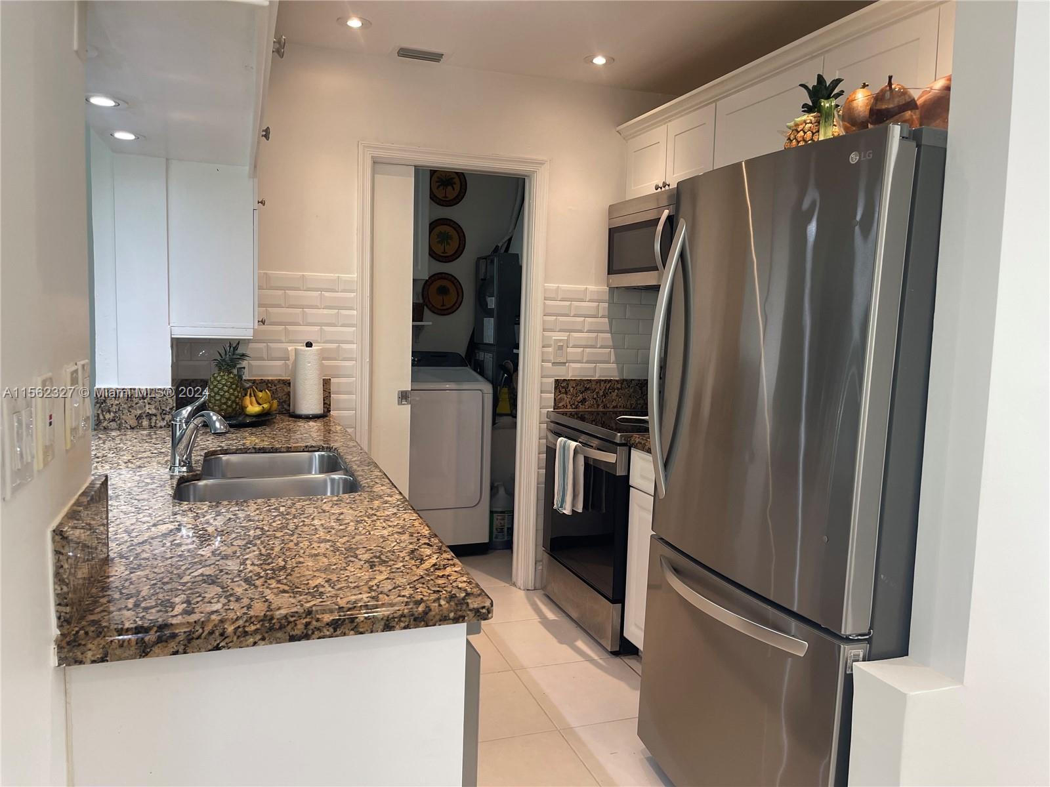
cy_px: 394
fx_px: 789
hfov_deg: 67.3
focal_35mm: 26
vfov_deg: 53.1
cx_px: 525
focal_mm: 5.1
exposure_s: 1/120
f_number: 1.6
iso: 100
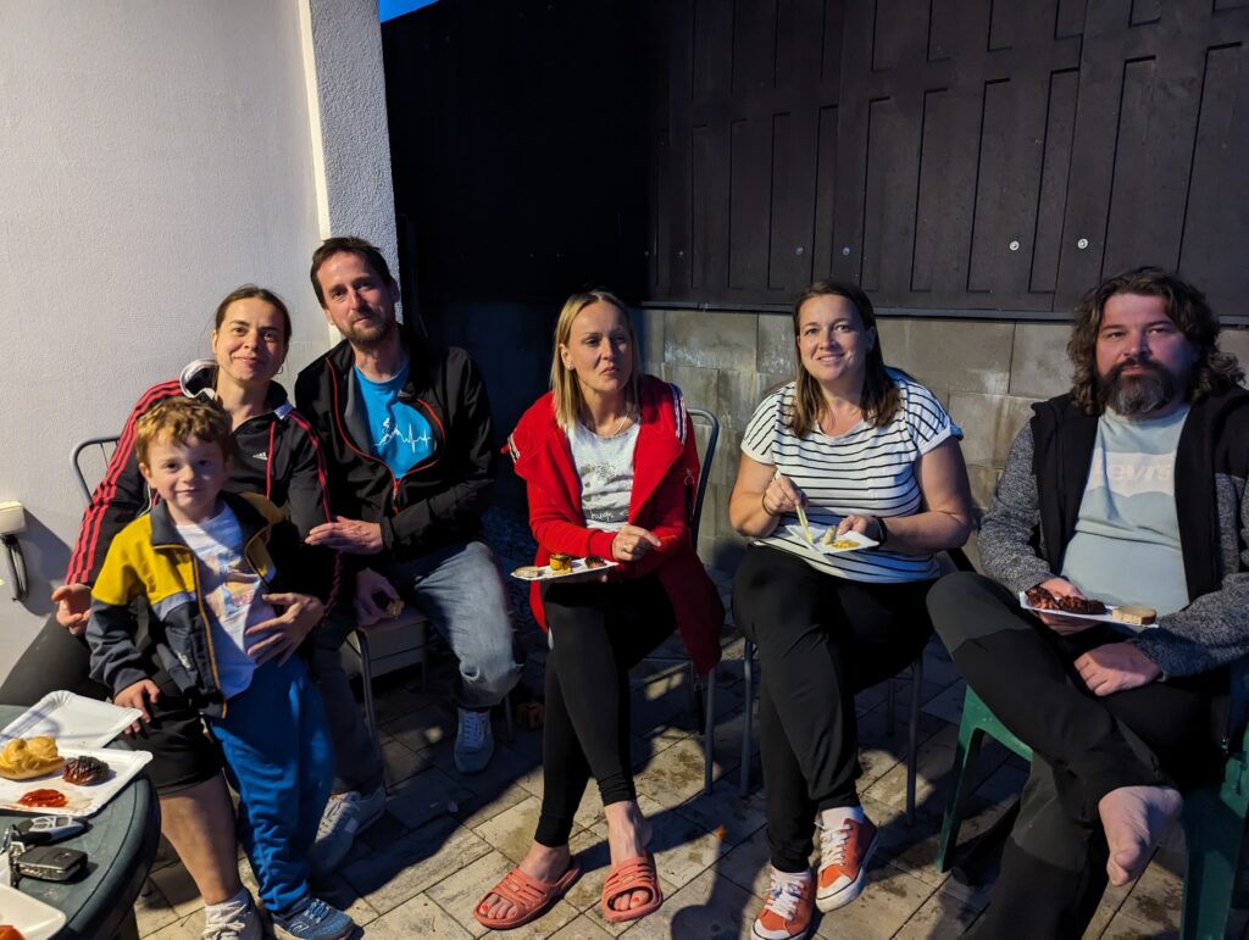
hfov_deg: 71.5
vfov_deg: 56.9
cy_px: 470
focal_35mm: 24
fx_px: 867
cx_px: 624
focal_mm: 6.81
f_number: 1.85
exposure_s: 1/30.8
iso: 1048
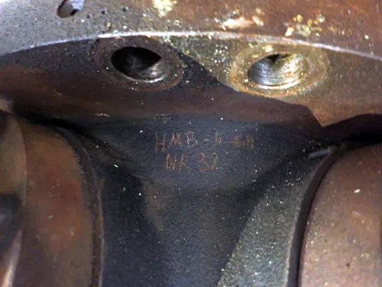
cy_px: 144
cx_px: 191
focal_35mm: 25
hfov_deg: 69.4
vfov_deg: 54.9
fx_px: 276
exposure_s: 1/10
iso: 800
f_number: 2
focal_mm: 4.5
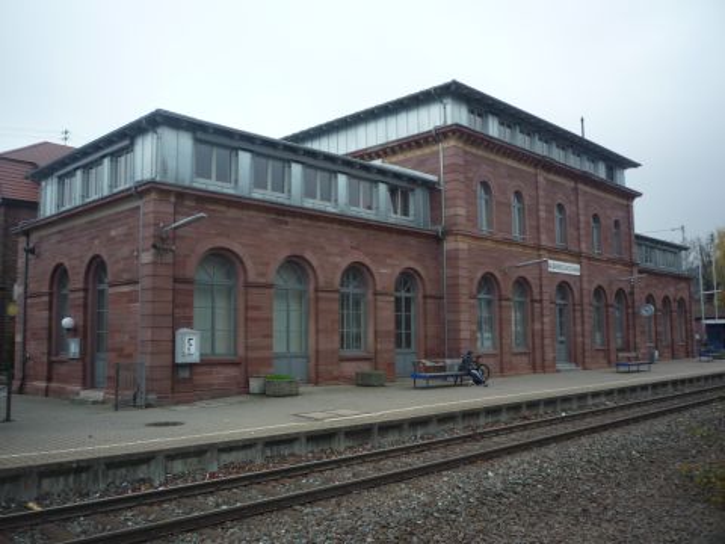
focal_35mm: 32
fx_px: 670
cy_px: 272
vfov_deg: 44.2
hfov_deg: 56.8
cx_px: 362
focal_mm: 5.2
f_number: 3.3
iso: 100
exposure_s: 1/80
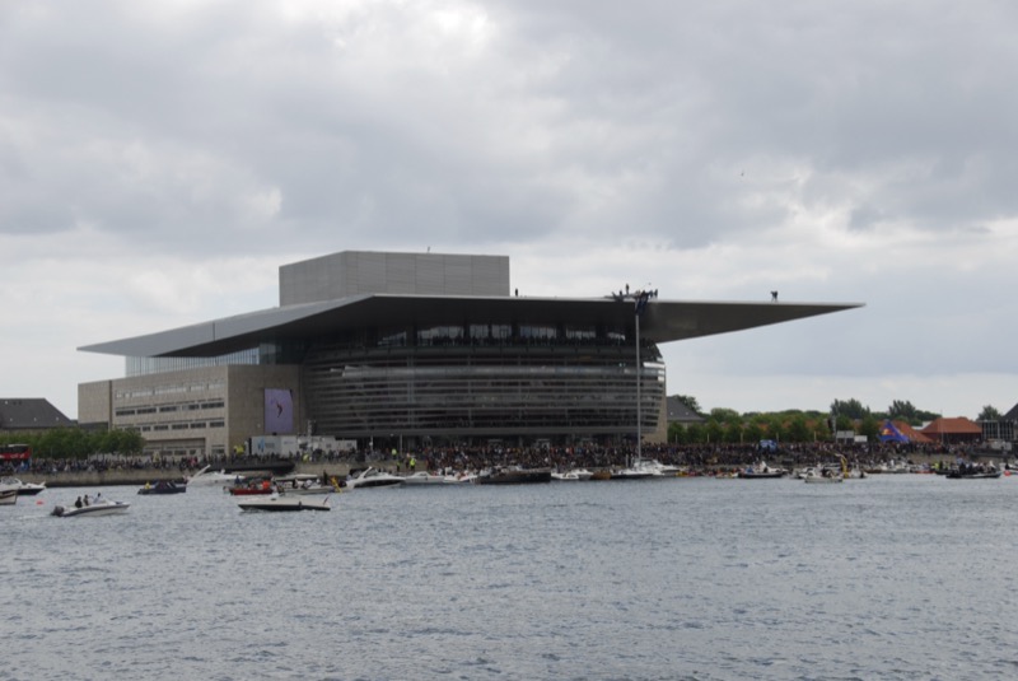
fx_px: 2038
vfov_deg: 19.0
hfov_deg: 28.0
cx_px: 509
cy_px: 340
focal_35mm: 72
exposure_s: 1/250
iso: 100
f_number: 8
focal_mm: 48
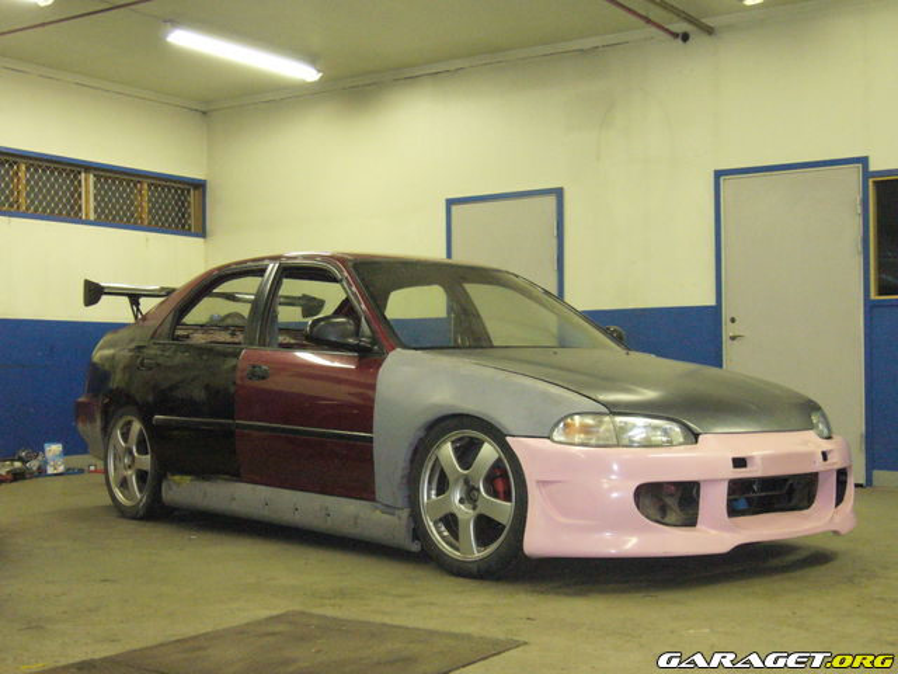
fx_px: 1297
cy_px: 337
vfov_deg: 29.1
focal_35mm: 50
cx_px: 449
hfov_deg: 38.2
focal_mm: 8.3
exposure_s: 1/30
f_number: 3.3
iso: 400
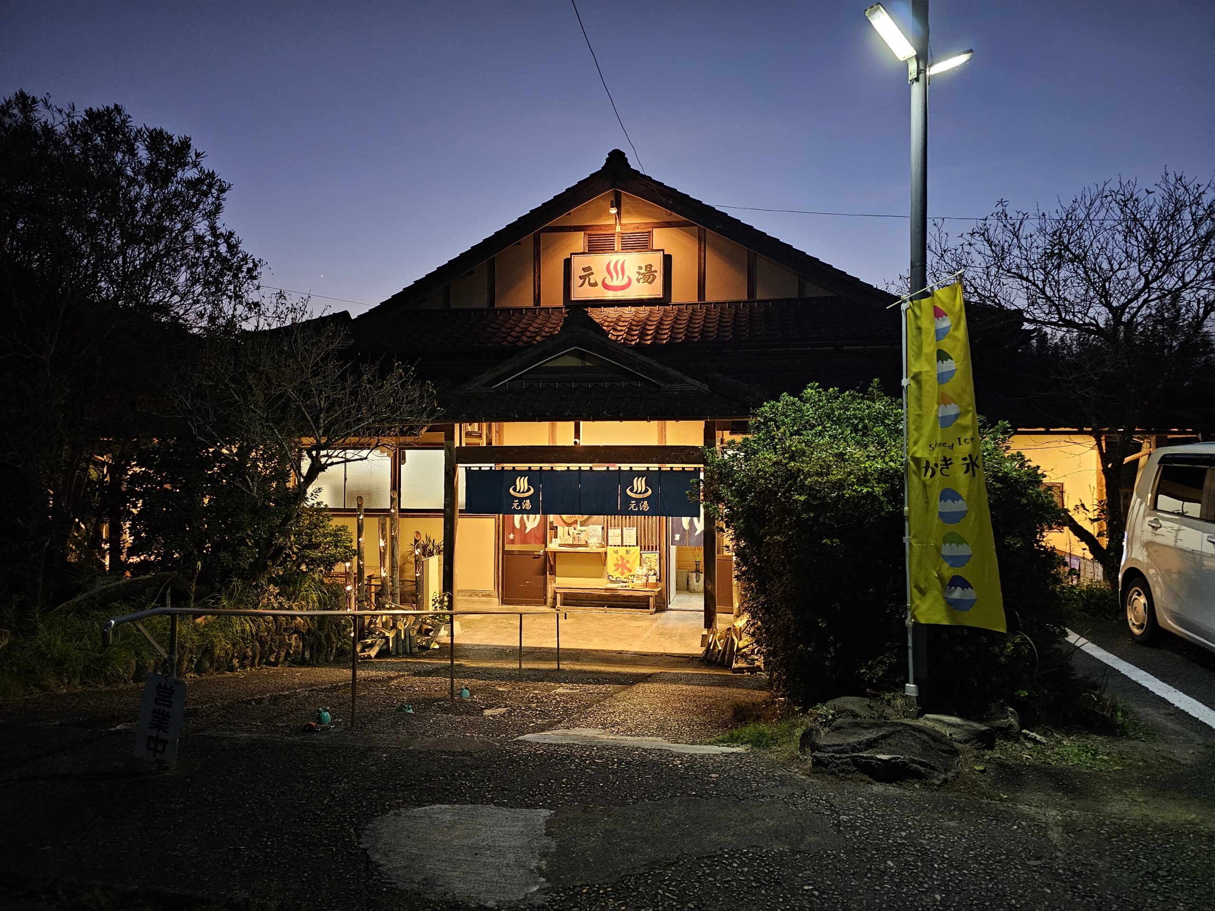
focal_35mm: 23
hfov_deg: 73.9
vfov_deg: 58.9
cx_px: 608
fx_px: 807
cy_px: 456
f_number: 1.7
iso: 640
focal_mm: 6.3
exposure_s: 1/24
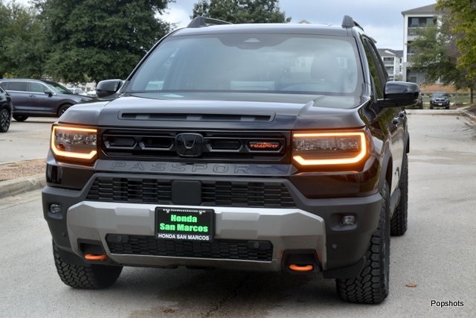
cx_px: 238
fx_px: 952
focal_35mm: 72
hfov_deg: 28.1
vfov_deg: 18.9
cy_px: 159
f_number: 8
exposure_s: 1/250
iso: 220
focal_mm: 48
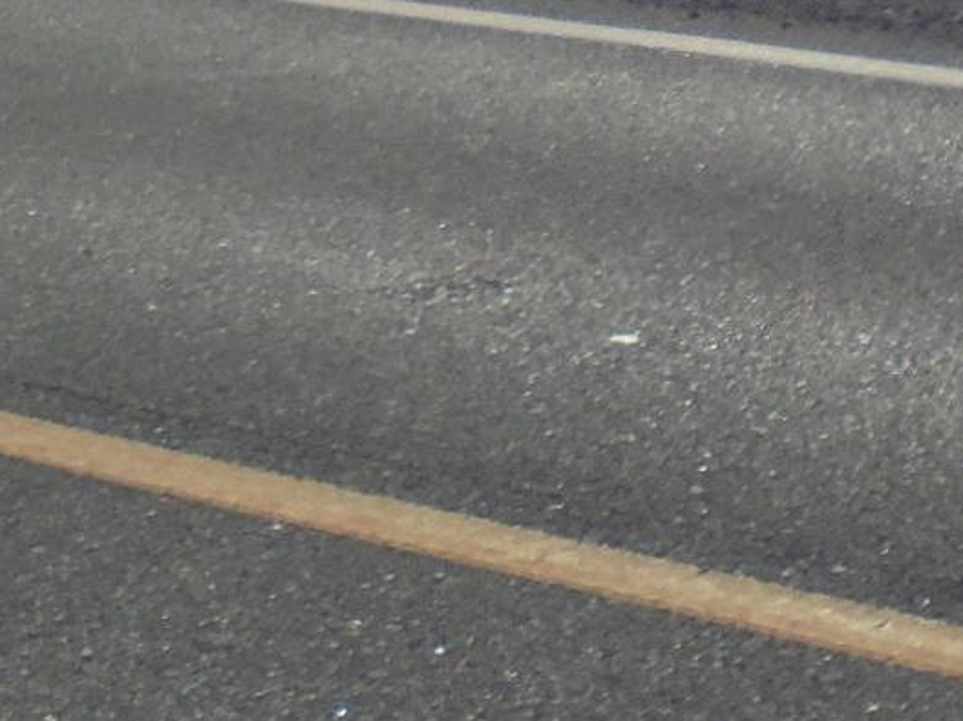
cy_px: -619
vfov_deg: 7.7
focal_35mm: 187
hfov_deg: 10.6
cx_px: 259
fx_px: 5201
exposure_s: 1/200
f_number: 13.3
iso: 100
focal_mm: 6.9
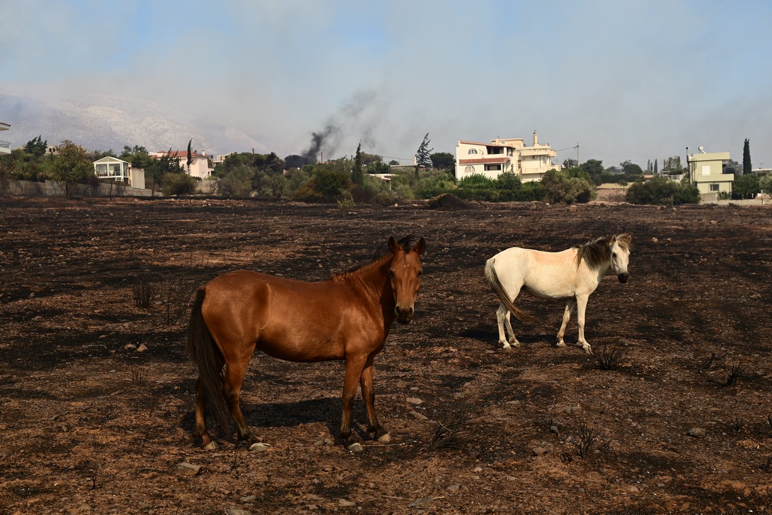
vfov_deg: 34.2
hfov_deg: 49.5
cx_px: 386
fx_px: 836
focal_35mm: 39
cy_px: 258
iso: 100
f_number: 5
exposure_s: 1/800
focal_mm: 39
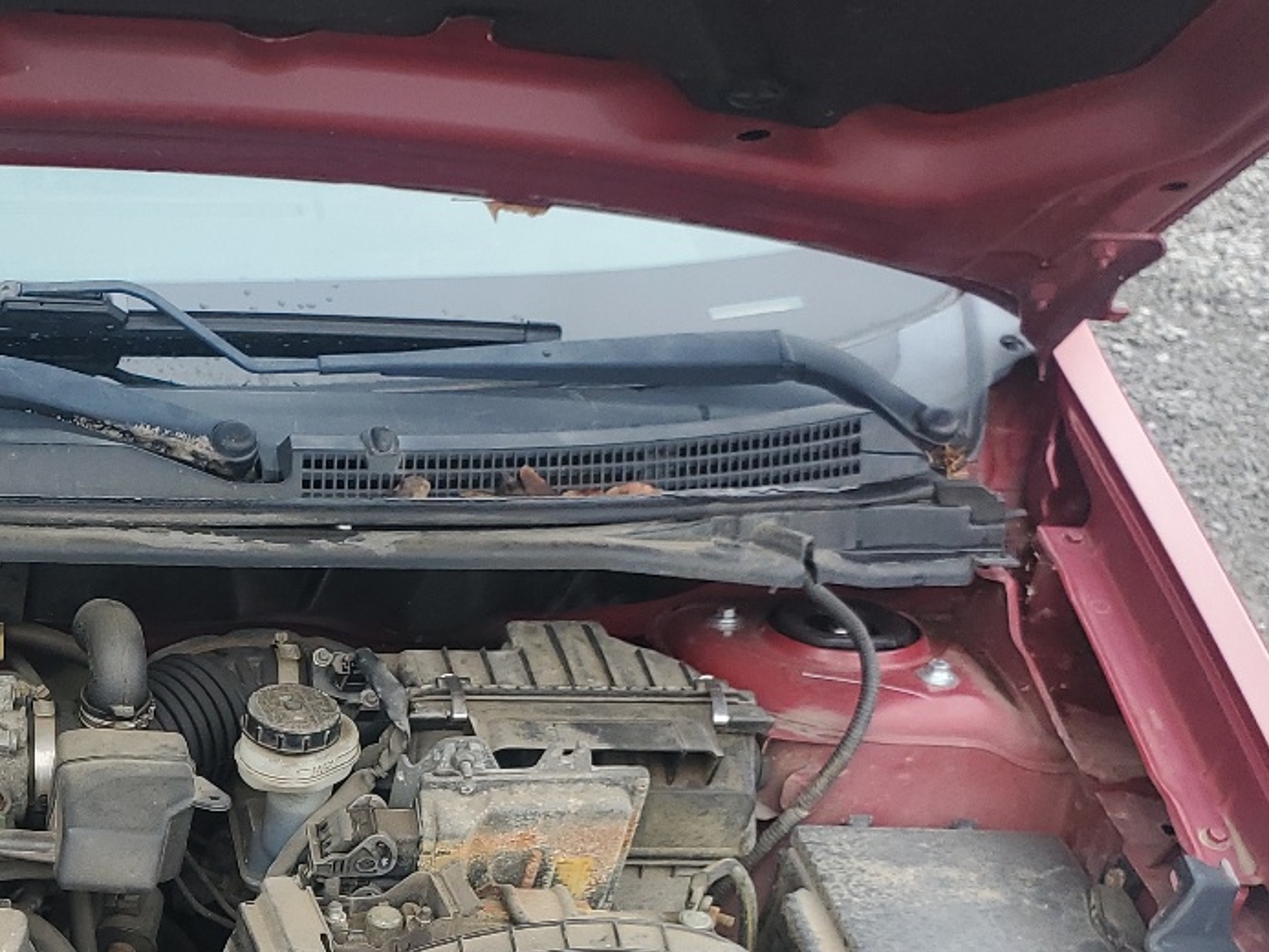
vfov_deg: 22.9
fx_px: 2200
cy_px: 1055
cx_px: -59
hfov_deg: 29.6
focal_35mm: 60
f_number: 1.5
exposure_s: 1/167
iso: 50
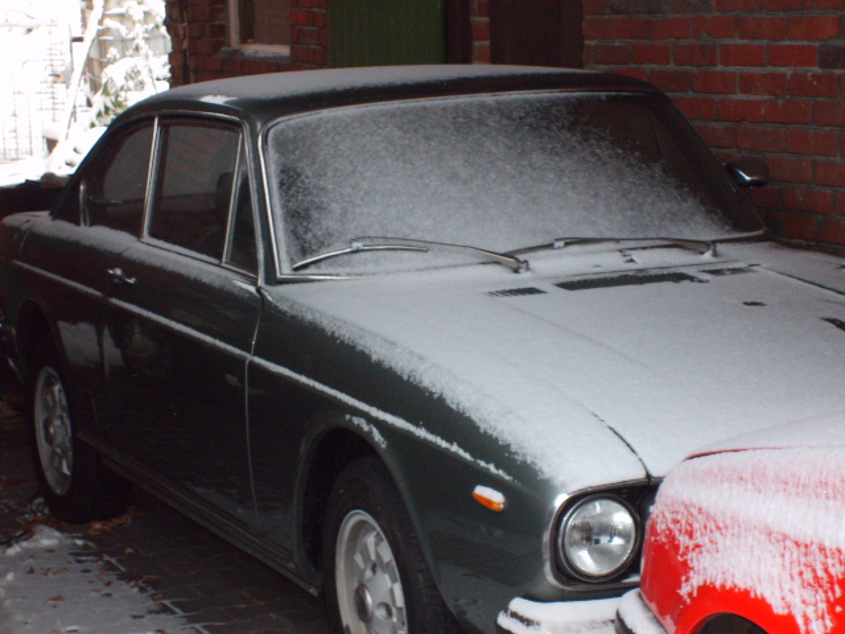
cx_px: 422
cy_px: 317
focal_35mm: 105
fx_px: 2563
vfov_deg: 14.1
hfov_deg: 18.7
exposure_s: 1/60
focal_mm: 17.4
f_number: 4.9
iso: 180
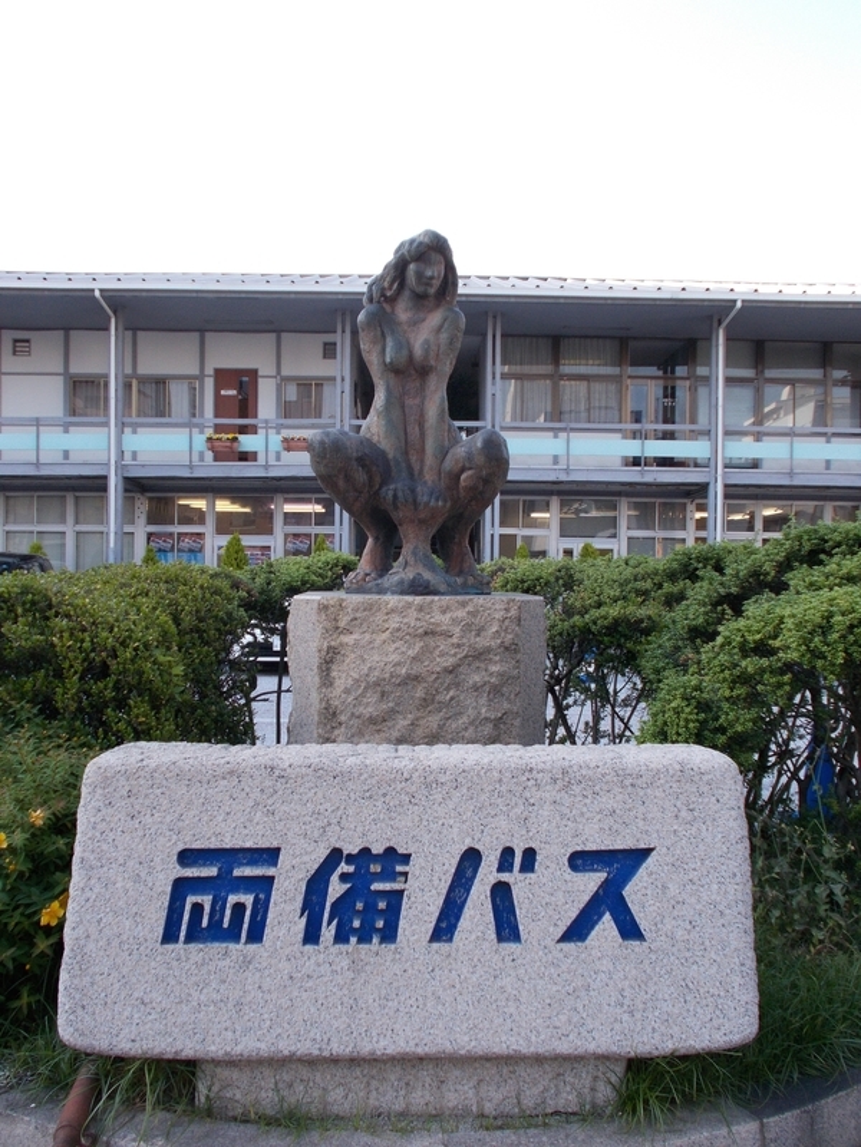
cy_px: 574
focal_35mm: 34
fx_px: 1128
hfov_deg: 41.8
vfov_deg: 54.0
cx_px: 430
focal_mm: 6
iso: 140
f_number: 3.6
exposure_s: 1/250
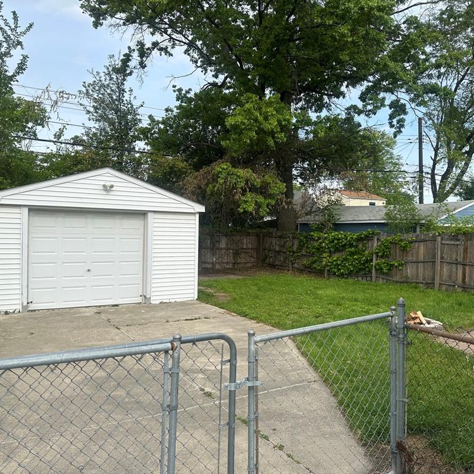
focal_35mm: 29
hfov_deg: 55.5
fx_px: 449
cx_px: 266
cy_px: 241
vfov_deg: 55.6
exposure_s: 1/2732
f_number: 1.78
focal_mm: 6.86
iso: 80
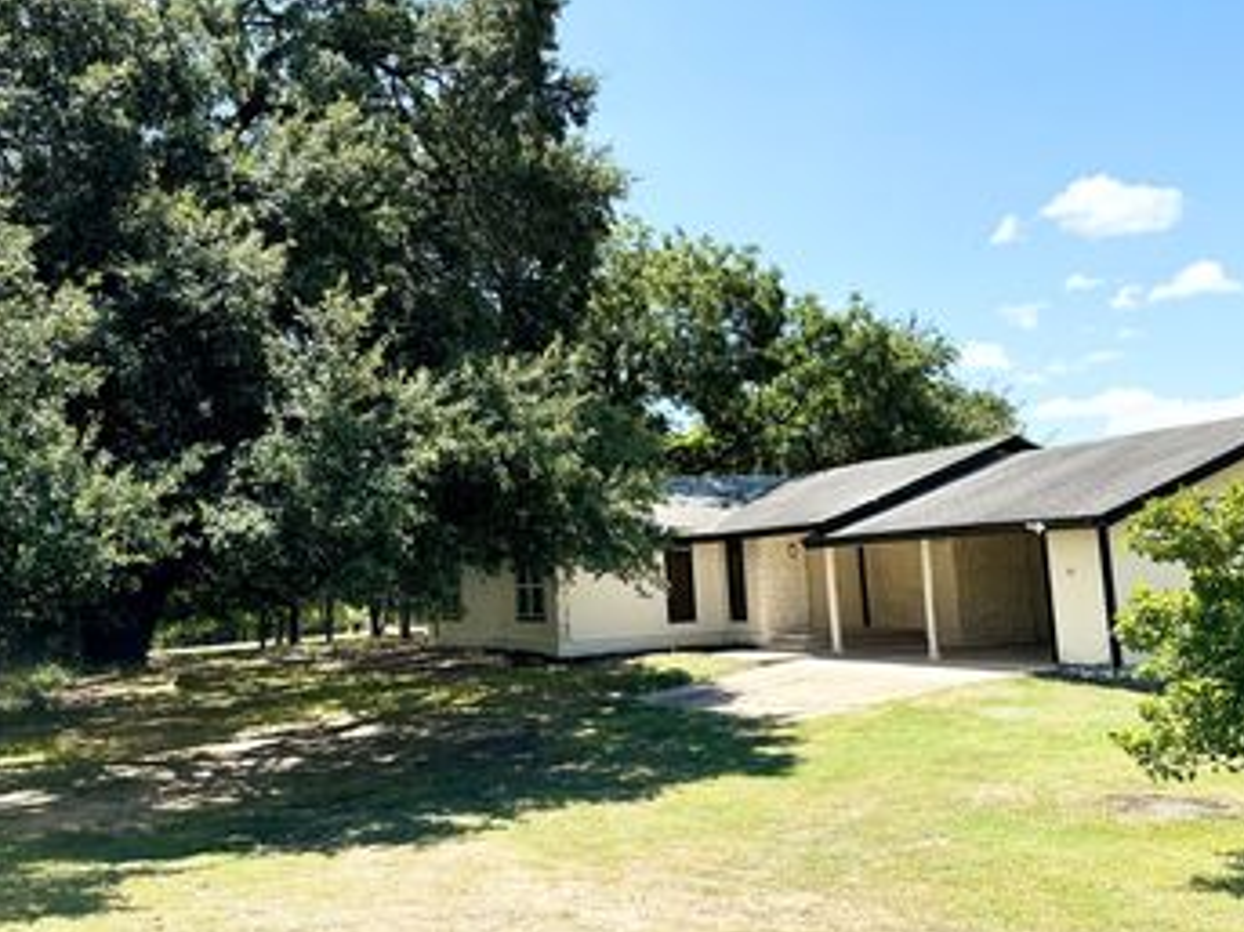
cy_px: 408
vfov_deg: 40.6
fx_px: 1257
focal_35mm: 35
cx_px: 551
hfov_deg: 52.5
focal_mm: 6.76
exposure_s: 1/3247
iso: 80
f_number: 1.78
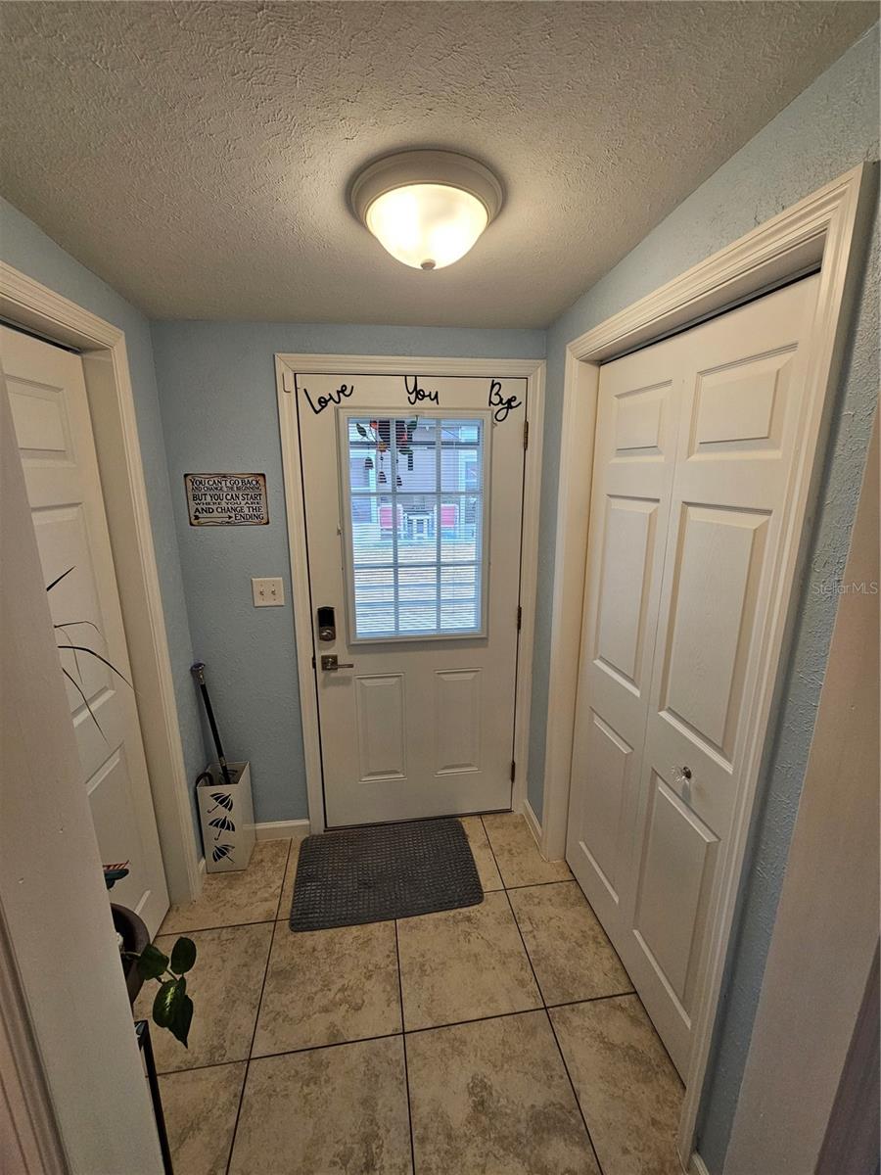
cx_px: 440
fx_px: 441
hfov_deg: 89.9
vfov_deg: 106.2
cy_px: 588
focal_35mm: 13
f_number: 2.2
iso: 125
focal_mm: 2.2
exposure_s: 1/60
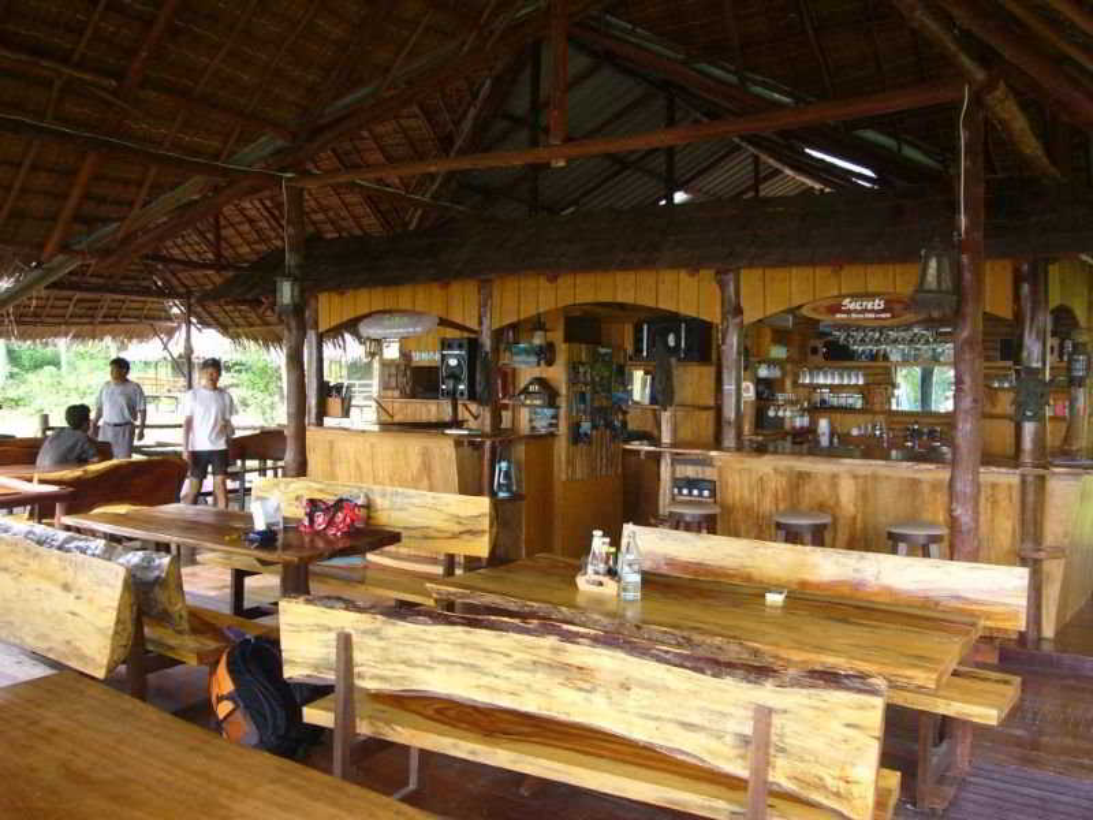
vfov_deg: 46.8
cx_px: 546
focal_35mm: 30
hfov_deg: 60.0
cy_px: 410
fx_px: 947
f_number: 2.9
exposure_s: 1/40
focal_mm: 4.9
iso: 80
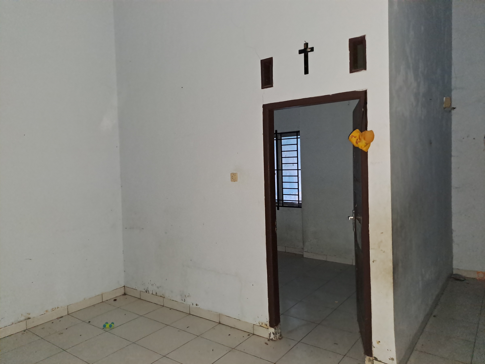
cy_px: 182
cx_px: 242
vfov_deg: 54.9
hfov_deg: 69.4
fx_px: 350
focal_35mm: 25
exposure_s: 1/24
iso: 500
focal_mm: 4.65
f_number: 1.8
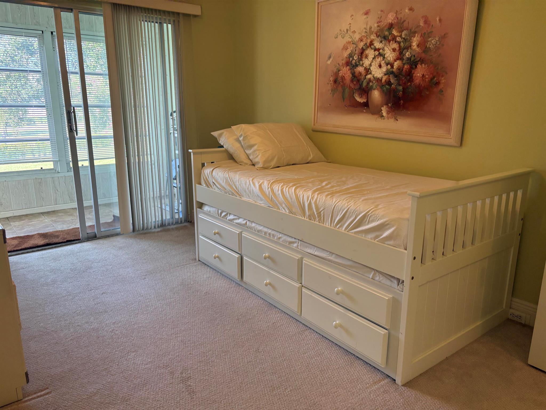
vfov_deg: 53.1
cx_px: 273
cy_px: 205
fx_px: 410
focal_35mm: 26
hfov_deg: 67.3
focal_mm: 5.96
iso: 125
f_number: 1.6
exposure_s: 1/110
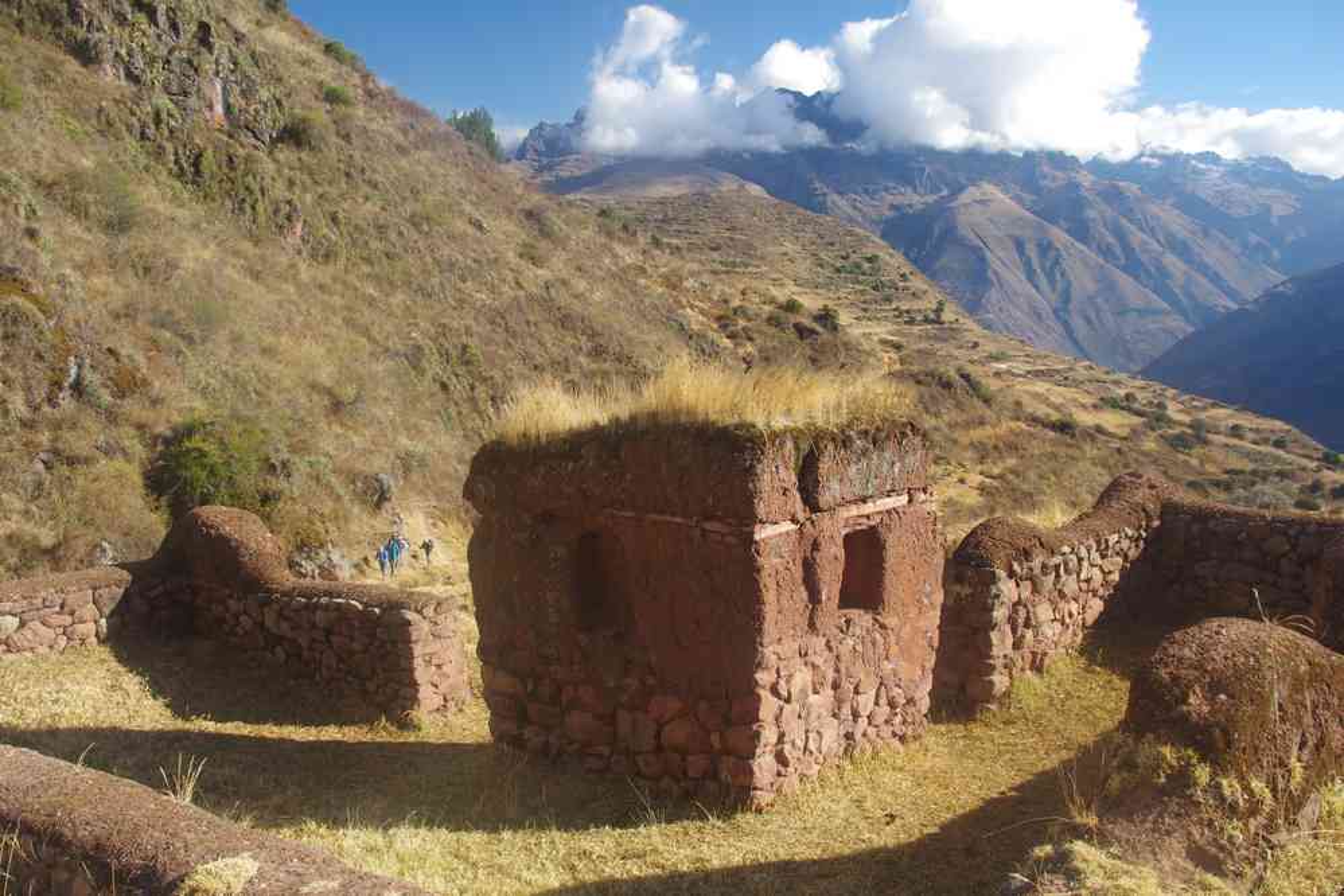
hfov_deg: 59.5
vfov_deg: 41.7
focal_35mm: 32
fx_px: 1176
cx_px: 672
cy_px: 448
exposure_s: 1/50
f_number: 11
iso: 200
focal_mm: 21
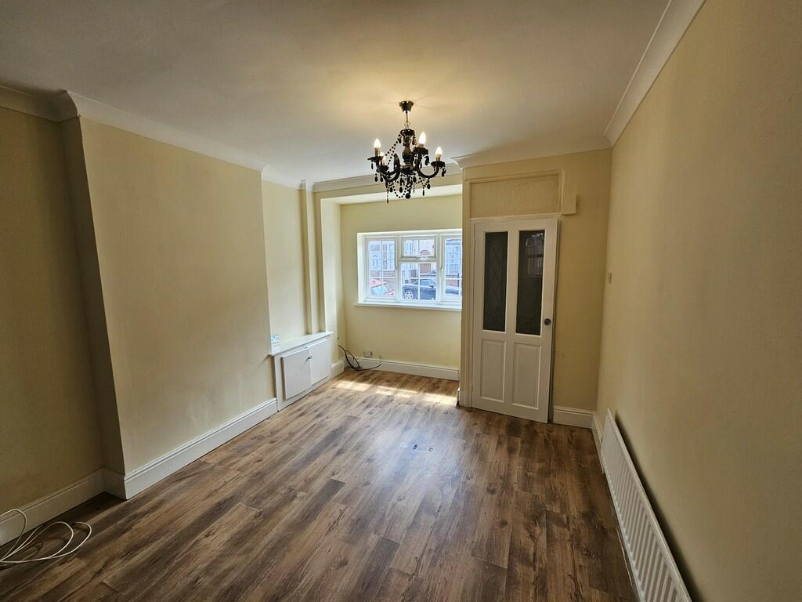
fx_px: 301
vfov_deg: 89.9
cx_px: 401
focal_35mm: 13
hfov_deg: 106.2
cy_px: 301
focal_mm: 2.2
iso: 80
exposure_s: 1/100
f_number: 2.2
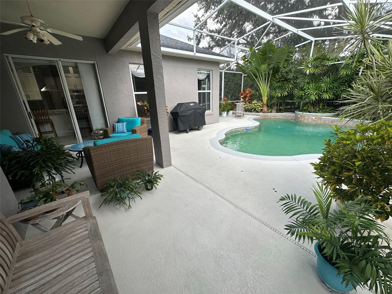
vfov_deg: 85.7
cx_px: 196
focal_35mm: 14
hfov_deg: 102.1
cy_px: 147
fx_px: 159
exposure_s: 1/320
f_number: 2.2
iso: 40
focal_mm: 2.22
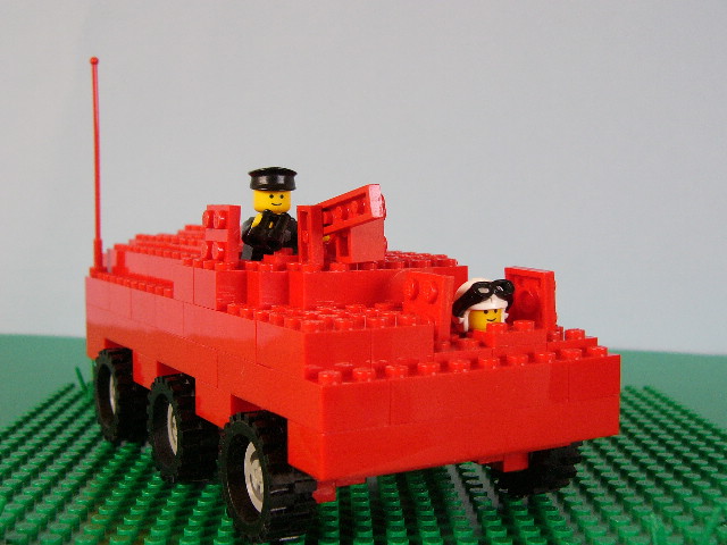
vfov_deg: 30.3
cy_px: 272
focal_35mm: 48
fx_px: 1008
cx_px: 364
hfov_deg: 39.7
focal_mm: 8.1
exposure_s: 1/60
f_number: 2.8
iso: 150
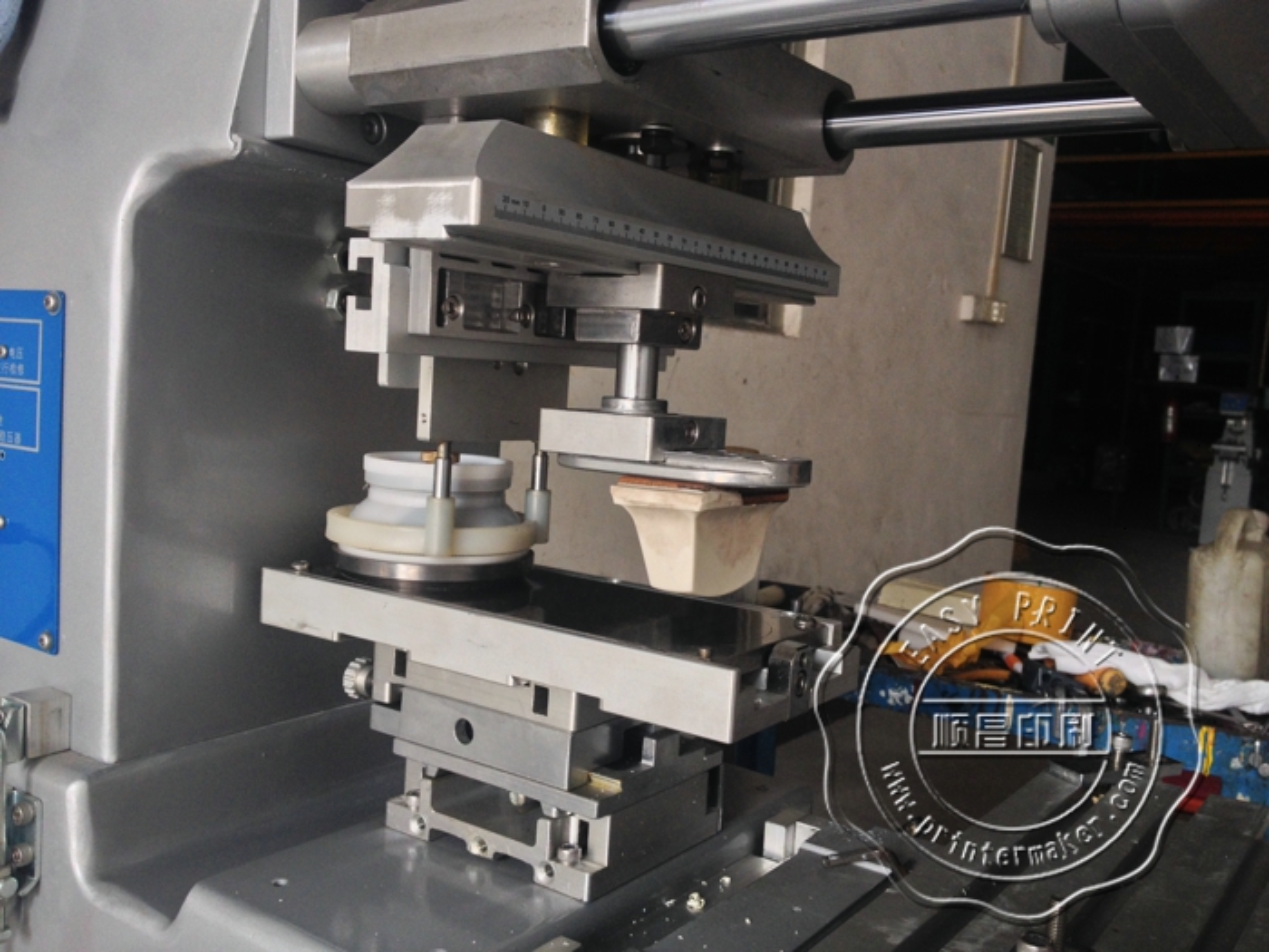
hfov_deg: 52.6
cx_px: 634
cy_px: 476
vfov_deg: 40.7
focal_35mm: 35
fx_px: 1283
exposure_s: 1/120
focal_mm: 4.28
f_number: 2.4
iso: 80
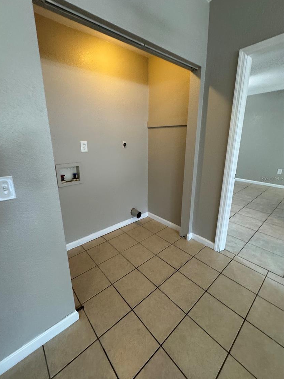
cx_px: 133
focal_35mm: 15
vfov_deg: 98.1
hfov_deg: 81.6
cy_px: 178
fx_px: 164
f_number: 2.2
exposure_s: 1/70
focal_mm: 2.22
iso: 320
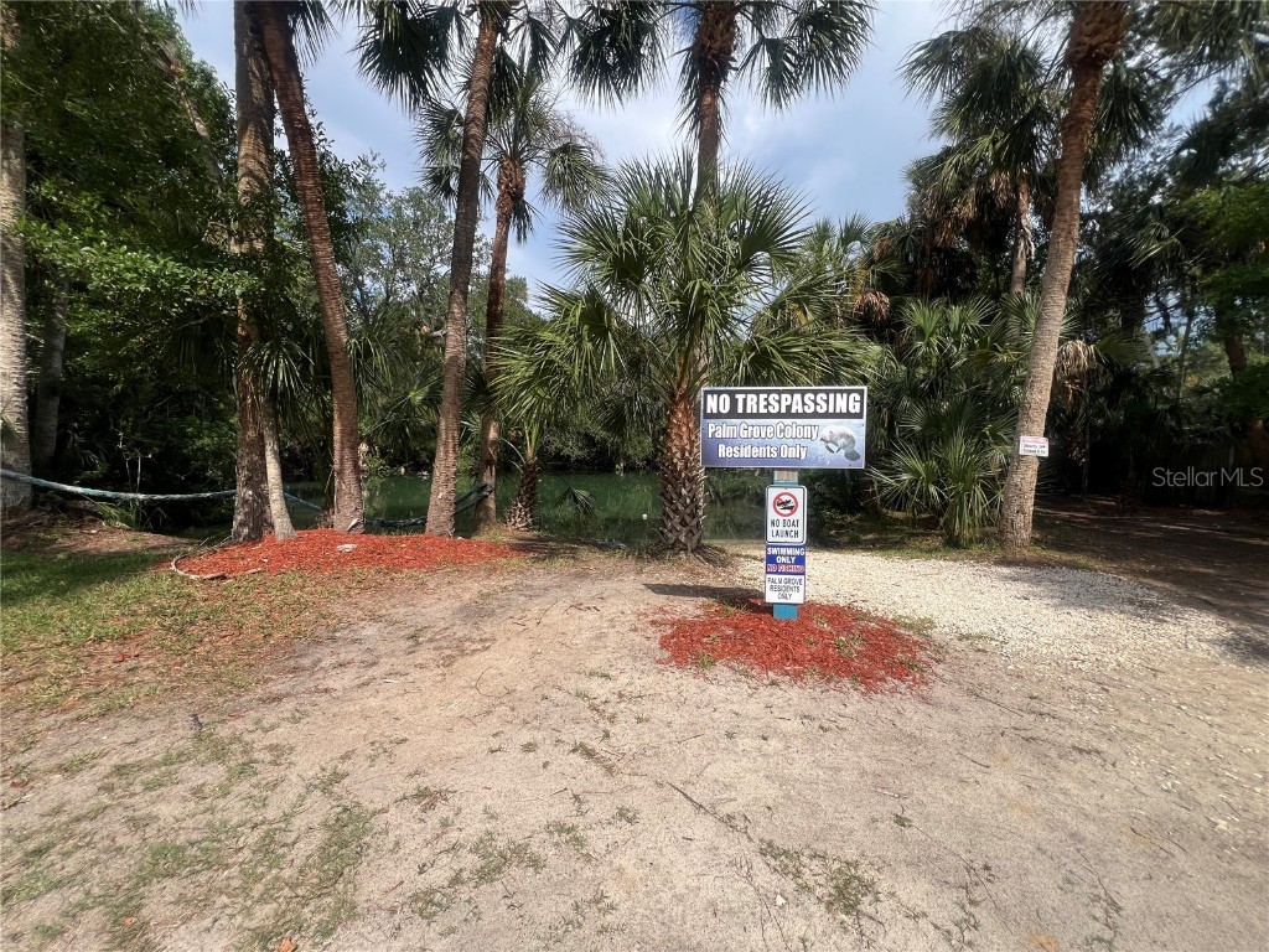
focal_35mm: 13
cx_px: 634
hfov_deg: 106.2
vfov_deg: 89.9
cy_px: 476
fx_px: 477
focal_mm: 1.57
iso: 32
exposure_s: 1/1488
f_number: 1.8
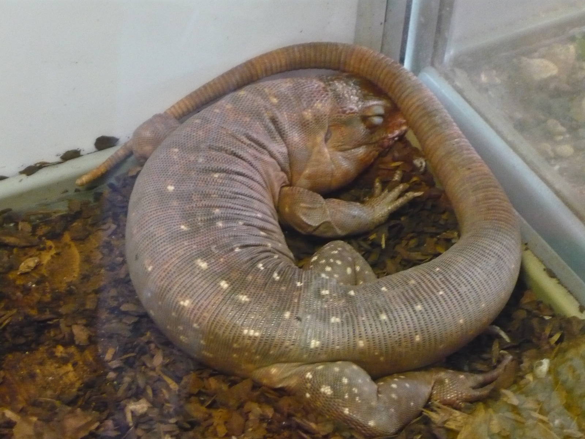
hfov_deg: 19.6
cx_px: 292
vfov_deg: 14.8
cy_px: 220
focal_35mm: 100
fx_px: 1690
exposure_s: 1/8
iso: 800
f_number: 5.1
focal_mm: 16.5
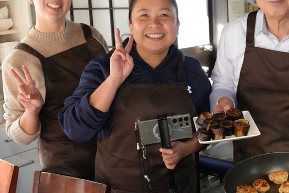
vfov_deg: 23.8
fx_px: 458
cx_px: 247
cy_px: 95
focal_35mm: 57
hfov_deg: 33.6
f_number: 8
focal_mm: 25
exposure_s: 1/100
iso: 5000
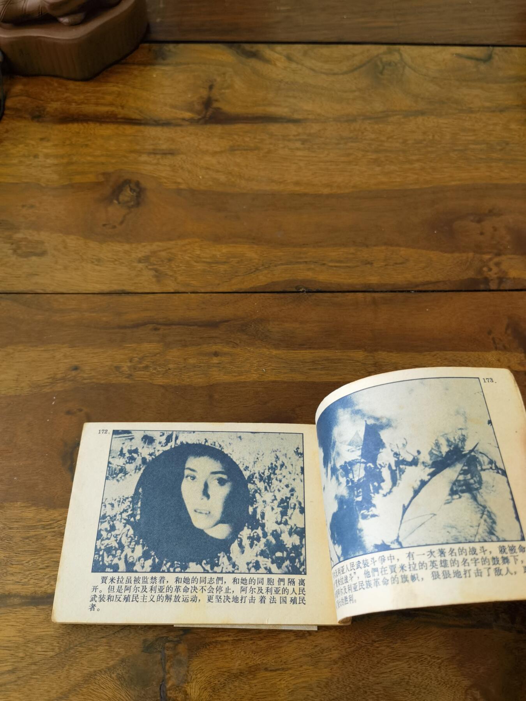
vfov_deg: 65.3
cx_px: 263
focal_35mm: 27
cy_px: 350
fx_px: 547
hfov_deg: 51.4
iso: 125
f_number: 1.9
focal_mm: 6.67
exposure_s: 1/120
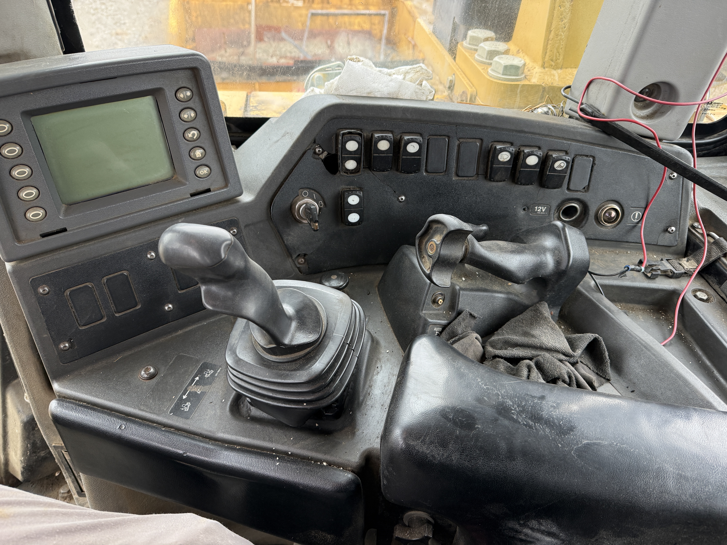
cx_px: 364
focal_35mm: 24
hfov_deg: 71.6
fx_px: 504
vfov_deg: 56.8
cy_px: 272
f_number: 1.78
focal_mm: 6.76
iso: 200
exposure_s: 1/121
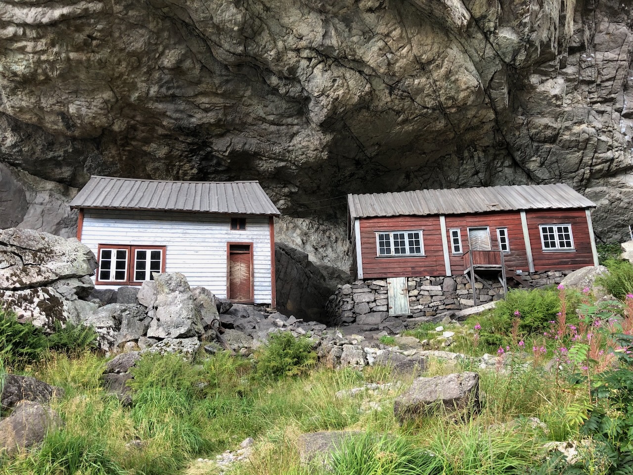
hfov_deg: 63.4
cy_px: 238
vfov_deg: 49.7
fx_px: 512
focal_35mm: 28
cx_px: 316
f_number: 1.8
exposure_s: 1/120
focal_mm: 3.99
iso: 32
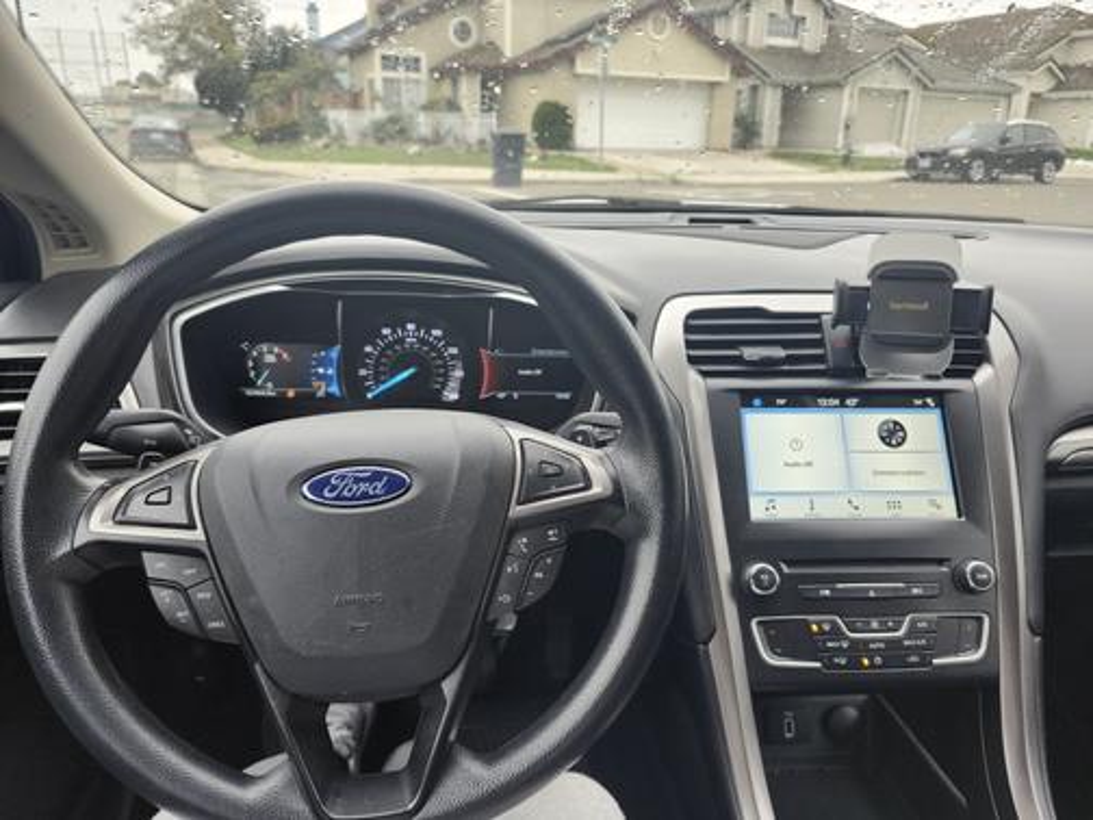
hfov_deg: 73.9
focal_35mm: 23
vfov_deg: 58.9
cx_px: 546
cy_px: 410
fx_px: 726
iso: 100
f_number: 1.8
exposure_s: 1/180
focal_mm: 5.54
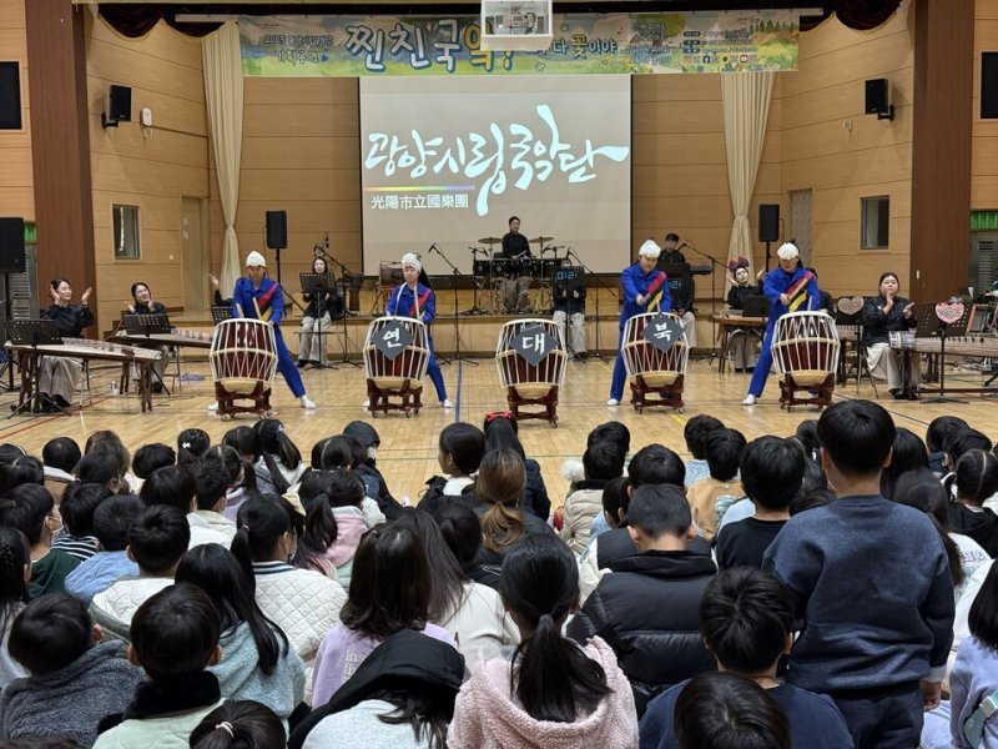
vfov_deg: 30.3
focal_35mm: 48
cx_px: 499
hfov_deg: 39.7
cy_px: 374
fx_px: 1384
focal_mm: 6.76
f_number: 1.78
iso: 160
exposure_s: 1/60
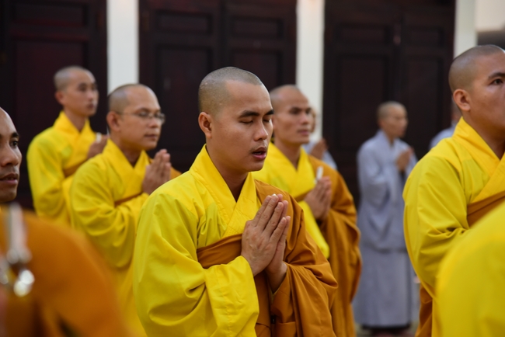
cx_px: 252
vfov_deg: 11.4
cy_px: 168
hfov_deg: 17.1
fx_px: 1684
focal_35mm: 120
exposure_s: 1/50
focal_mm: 120
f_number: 4.5
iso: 1600
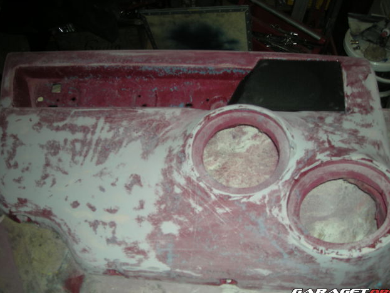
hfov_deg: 51.3
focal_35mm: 36
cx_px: 199
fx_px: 406
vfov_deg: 39.7
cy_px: 147
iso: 50
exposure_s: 1/60
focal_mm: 5.7
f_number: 2.8
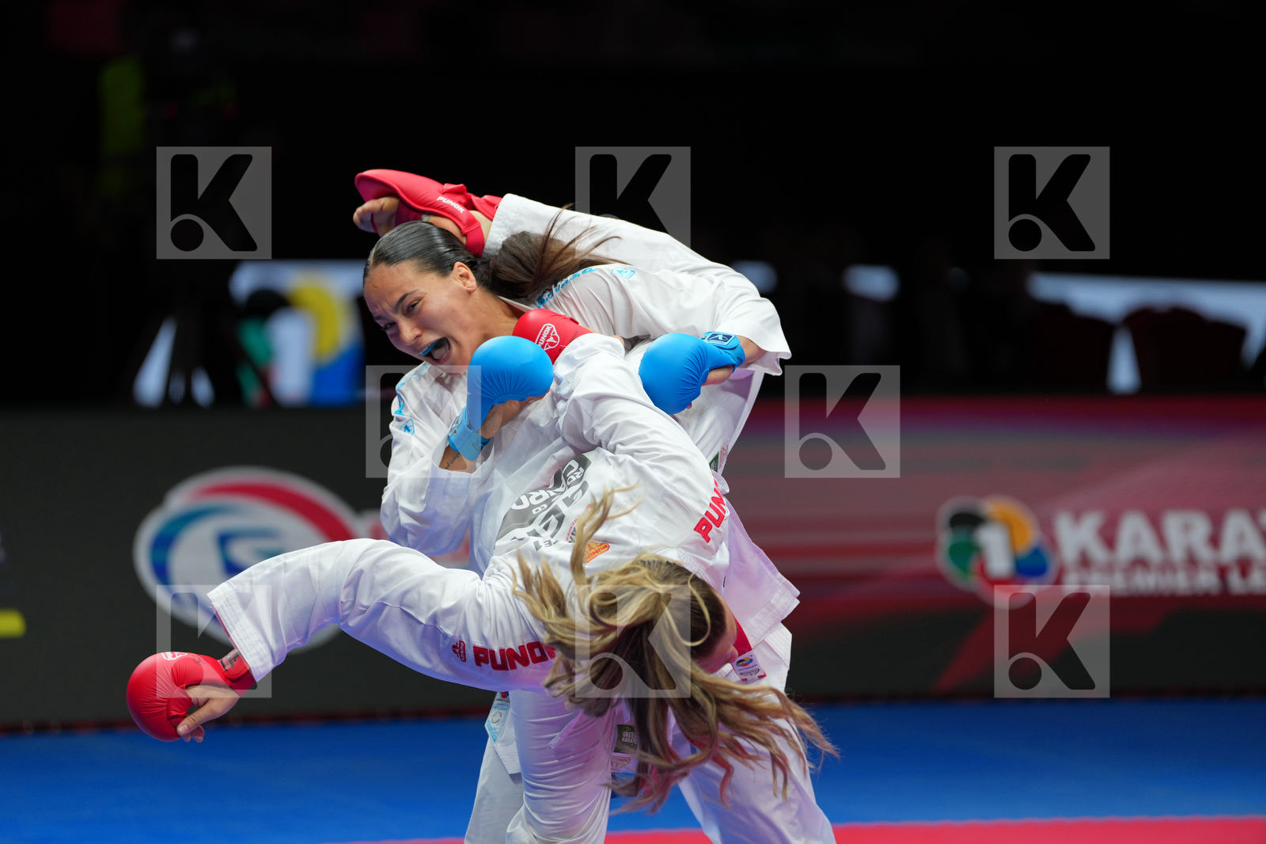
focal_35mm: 200
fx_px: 7031
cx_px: 633
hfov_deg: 10.3
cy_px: 422
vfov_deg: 6.9
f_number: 2.8
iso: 500
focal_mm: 200
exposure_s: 1/1000
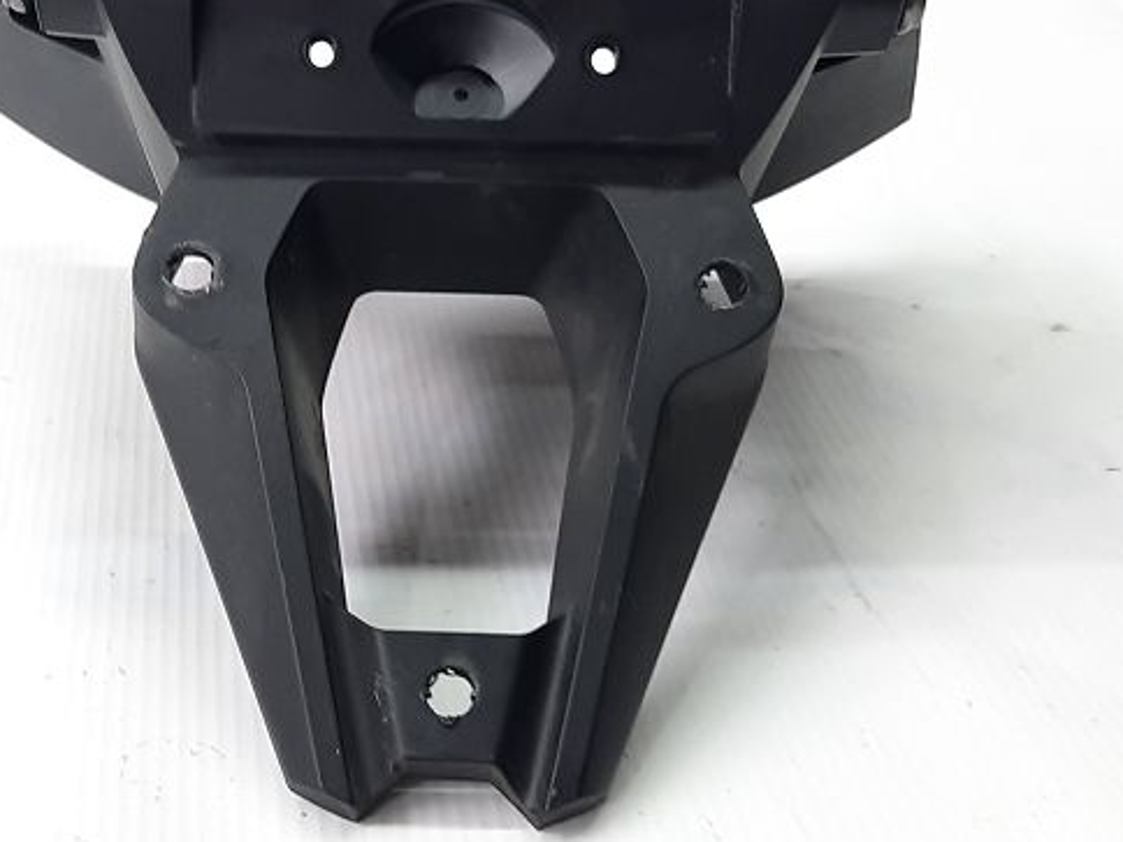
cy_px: 392
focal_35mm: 62
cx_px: 323
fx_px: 2011
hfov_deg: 30.8
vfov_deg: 23.6
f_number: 2
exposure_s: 1/50
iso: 64
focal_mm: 4.6
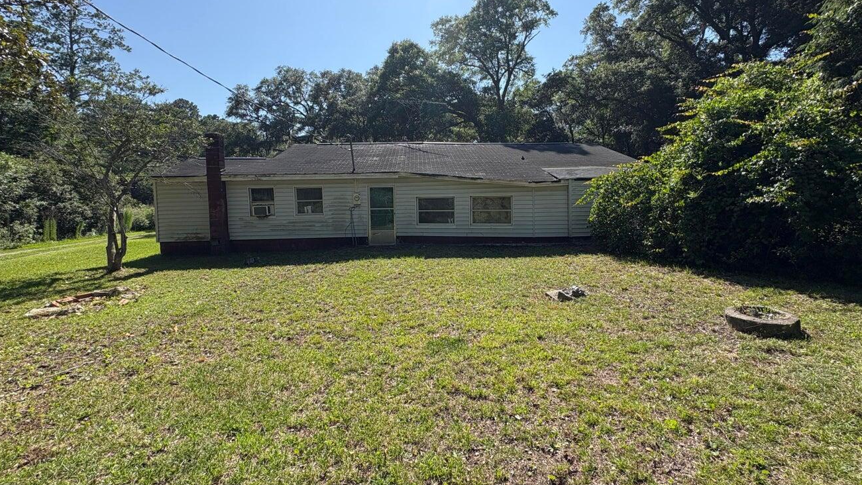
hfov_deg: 99.3
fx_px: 366
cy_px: 215
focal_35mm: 16
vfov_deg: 66.9
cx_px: 448
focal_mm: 2.22
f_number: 2.2
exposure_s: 1/1034
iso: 64
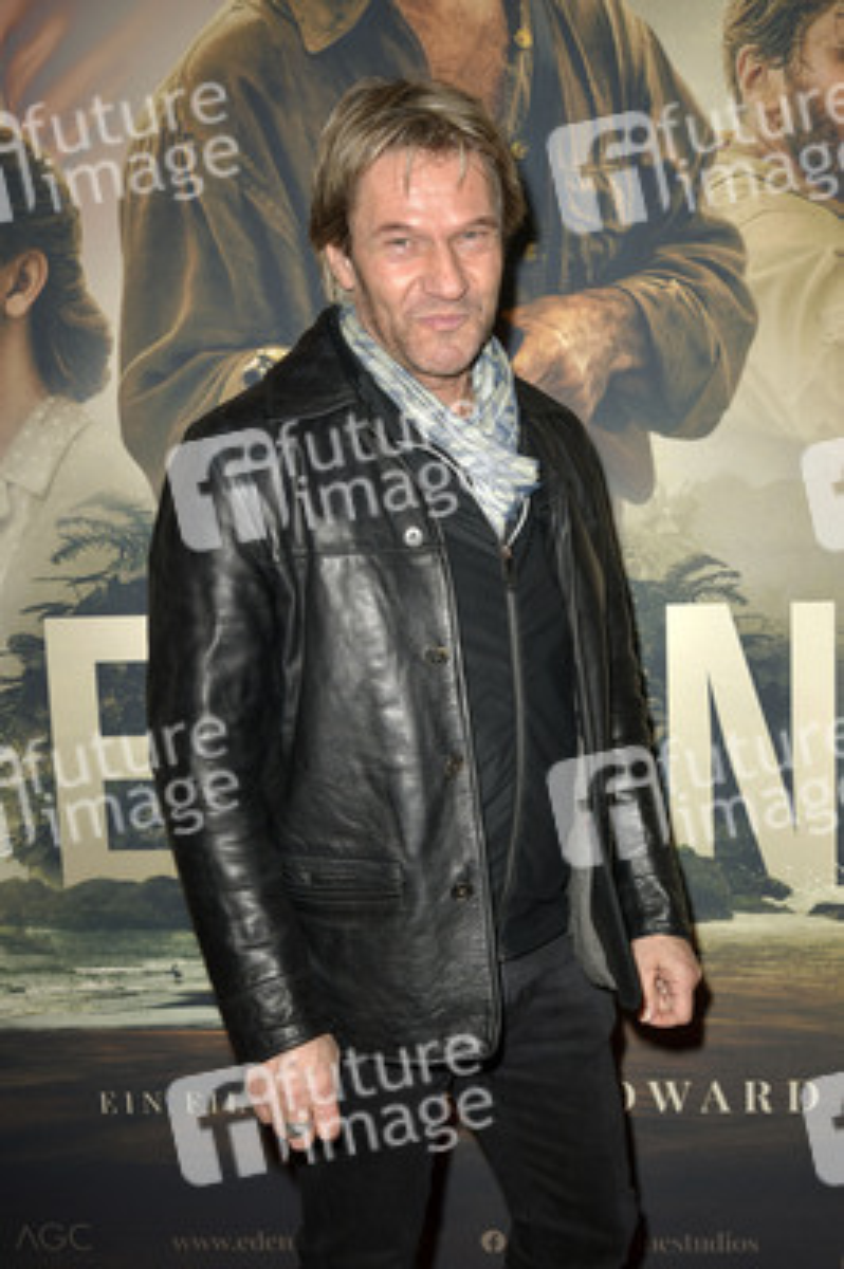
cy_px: 634
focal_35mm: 44
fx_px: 1550
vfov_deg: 44.5
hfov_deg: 30.5
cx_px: 422
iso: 250
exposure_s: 1/250
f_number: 5.6
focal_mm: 44
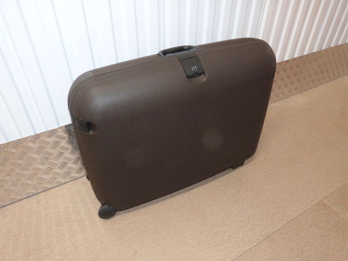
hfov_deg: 69.4
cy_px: 130
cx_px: 174
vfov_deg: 54.9
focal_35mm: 25
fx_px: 251
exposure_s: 1/60
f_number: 2.8
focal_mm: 4.5
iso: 400
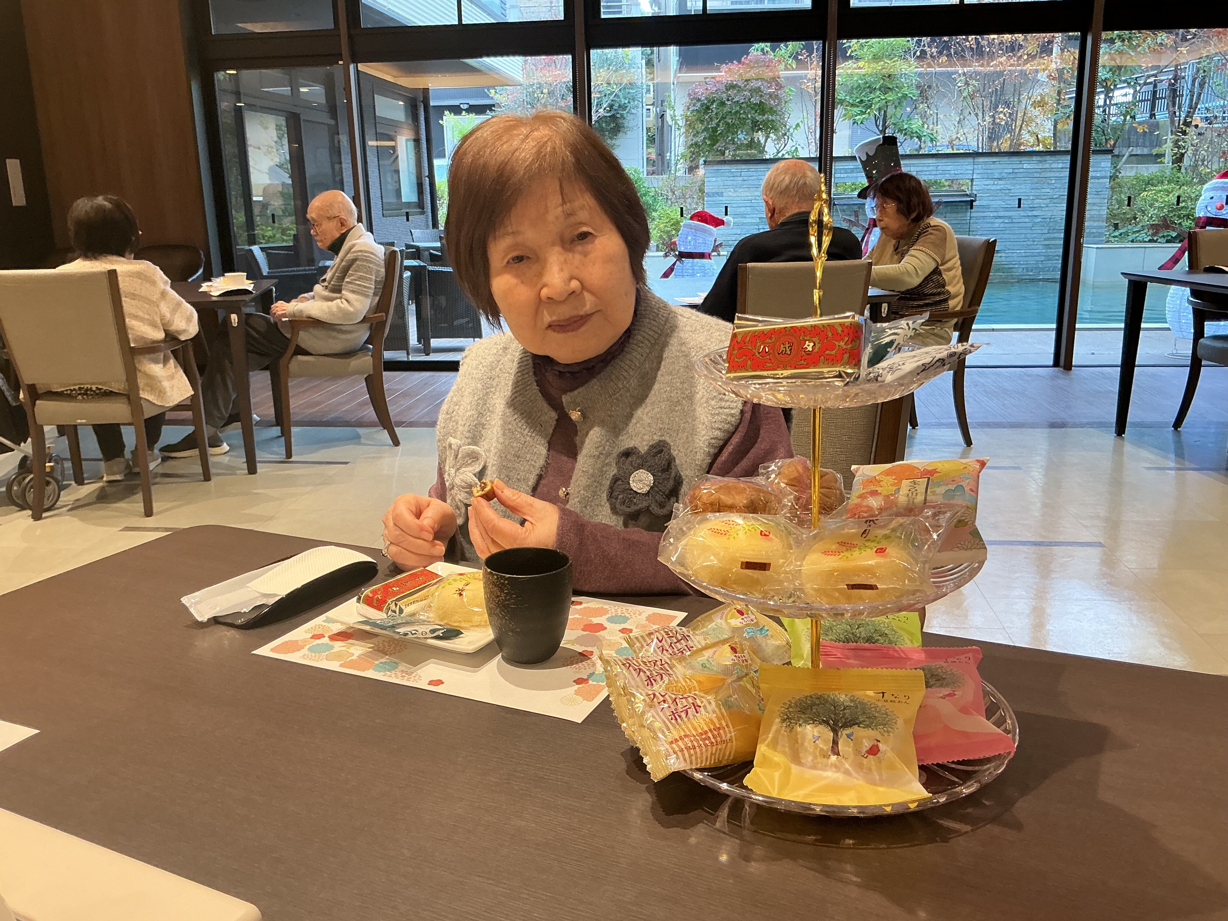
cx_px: 614
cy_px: 460
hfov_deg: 61.7
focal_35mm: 29
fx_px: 1029
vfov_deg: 48.2
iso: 80
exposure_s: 1/60
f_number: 1.8
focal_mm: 3
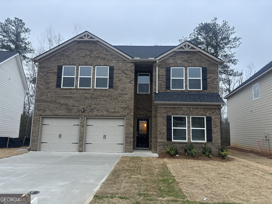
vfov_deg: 53.1
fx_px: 204
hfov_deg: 67.3
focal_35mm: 26
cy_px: 102
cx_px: 136
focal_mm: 5.96
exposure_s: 1/121
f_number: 1.6
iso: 80
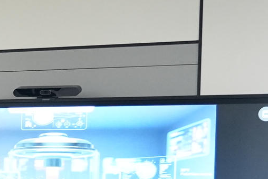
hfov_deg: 15.5
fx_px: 901
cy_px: 223
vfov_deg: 11.1
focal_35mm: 121
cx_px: -139
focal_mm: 29
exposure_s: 1/160
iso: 5000
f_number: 4
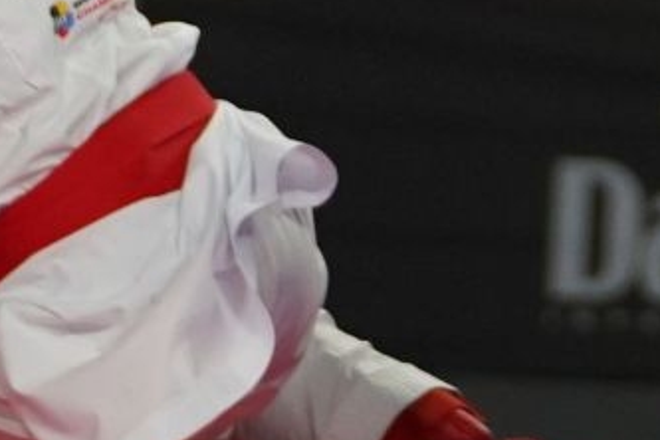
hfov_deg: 1.9
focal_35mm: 1060
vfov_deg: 1.3
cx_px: 949
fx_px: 19432
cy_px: -601
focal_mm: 131
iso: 1000
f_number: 2.8
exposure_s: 1/1000
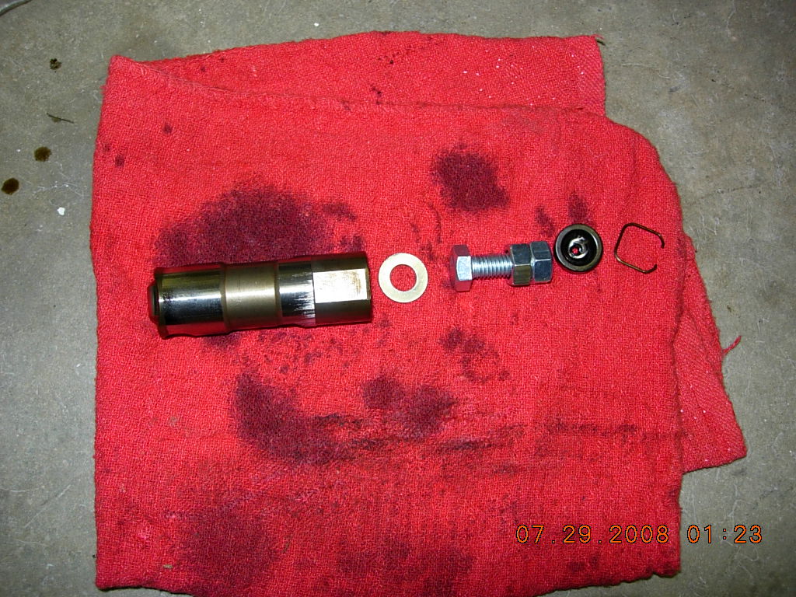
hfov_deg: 49.0
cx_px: 398
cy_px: 298
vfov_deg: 37.7
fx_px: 874
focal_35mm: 38
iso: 79
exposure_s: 1/64
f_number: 2.8
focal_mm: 7.8
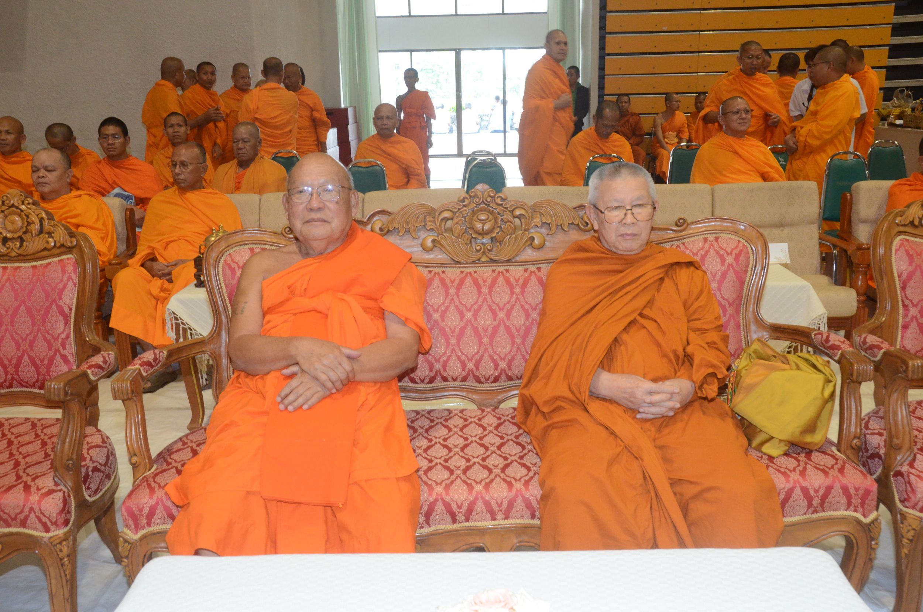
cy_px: 306
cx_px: 462
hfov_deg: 53.2
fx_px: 921
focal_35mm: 36
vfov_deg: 36.7
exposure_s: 1/60
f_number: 9
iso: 2500
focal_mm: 24
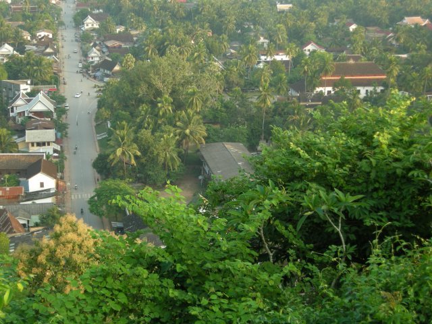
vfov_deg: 19.6
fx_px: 936
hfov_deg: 26.0
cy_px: 162
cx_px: 216
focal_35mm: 75
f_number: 3.9
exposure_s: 1/46.7
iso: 64
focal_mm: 15.7
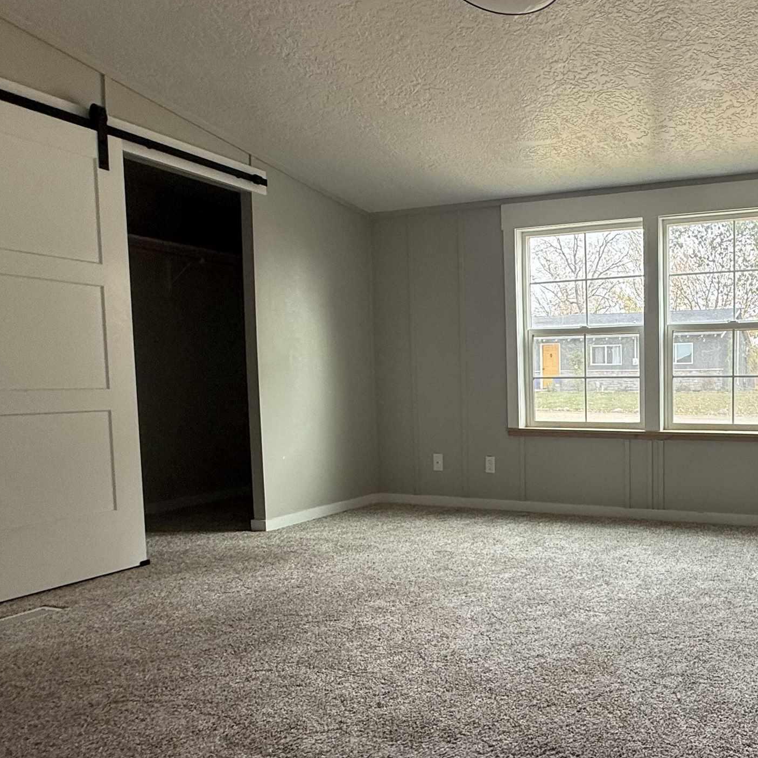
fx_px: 669
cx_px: 638
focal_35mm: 27
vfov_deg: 58.9
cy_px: 426
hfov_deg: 53.8
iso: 100
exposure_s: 1/99
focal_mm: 2.22
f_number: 2.2
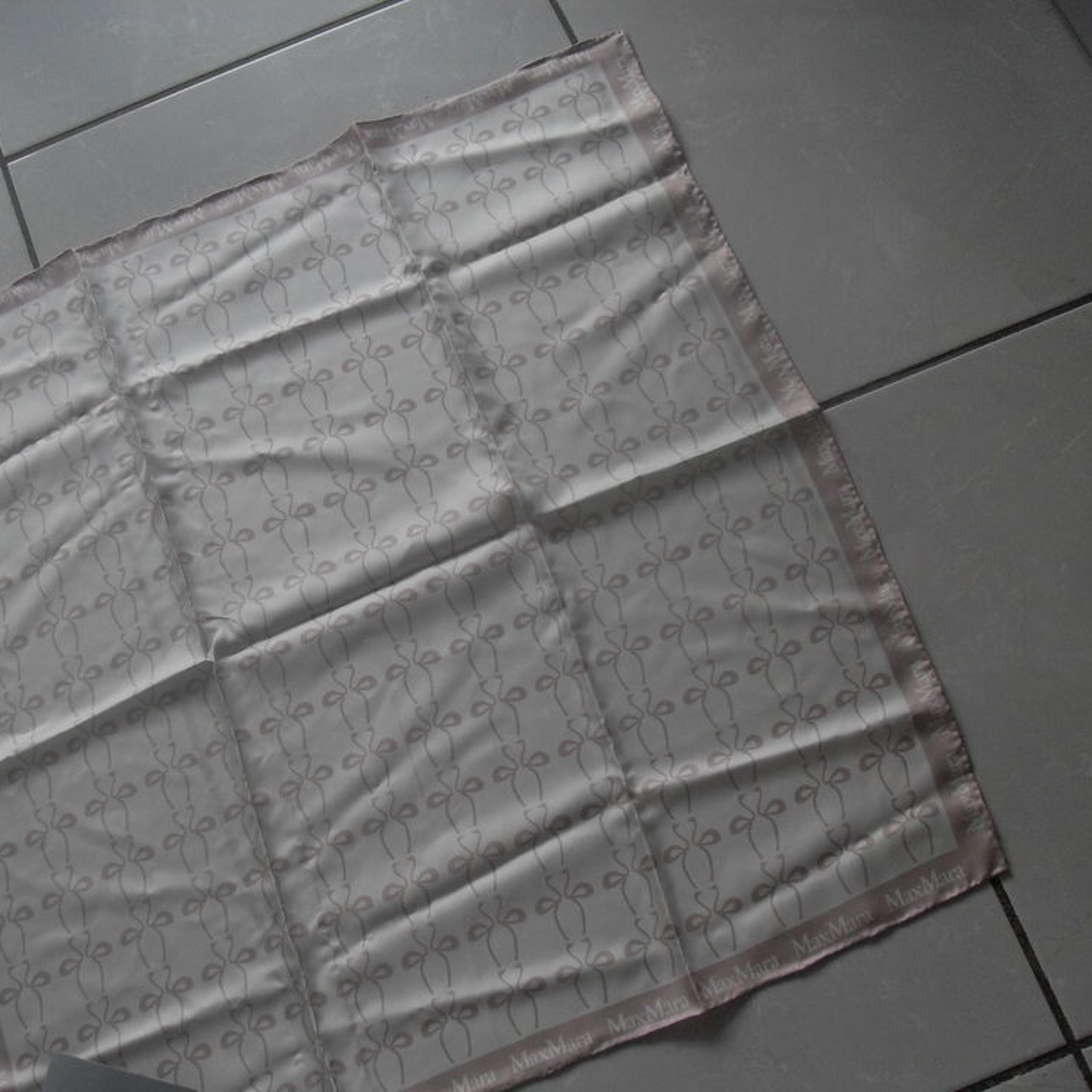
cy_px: 550
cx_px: 423
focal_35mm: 44
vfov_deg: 38.3
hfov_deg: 38.2
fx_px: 1570
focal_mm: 6.3
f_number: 2.8
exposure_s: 1/60
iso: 100
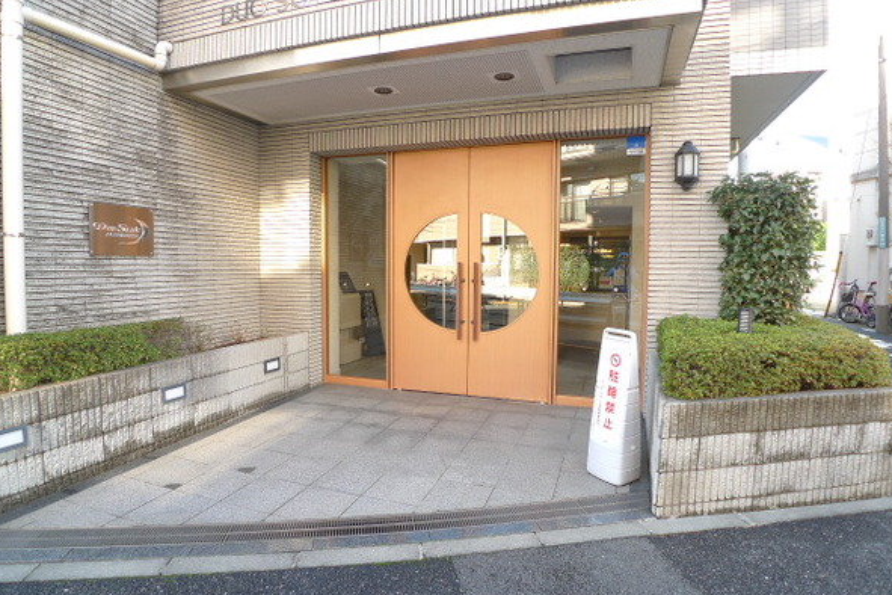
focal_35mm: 19
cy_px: 301
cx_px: 447
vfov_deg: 64.6
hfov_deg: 86.9
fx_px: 471
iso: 80
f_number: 2.8
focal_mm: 3.9
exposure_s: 1/40
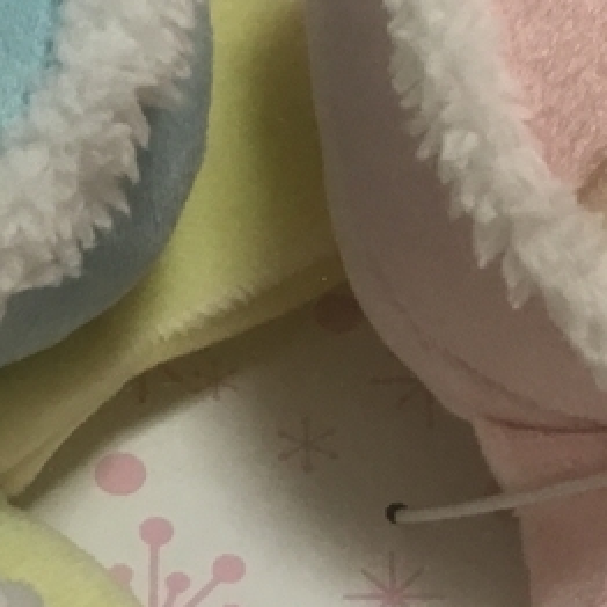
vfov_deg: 16.3
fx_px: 2123
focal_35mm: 107
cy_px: 264
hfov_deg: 16.3
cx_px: 232
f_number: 2.4
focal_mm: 3.3
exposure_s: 1/30
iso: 64
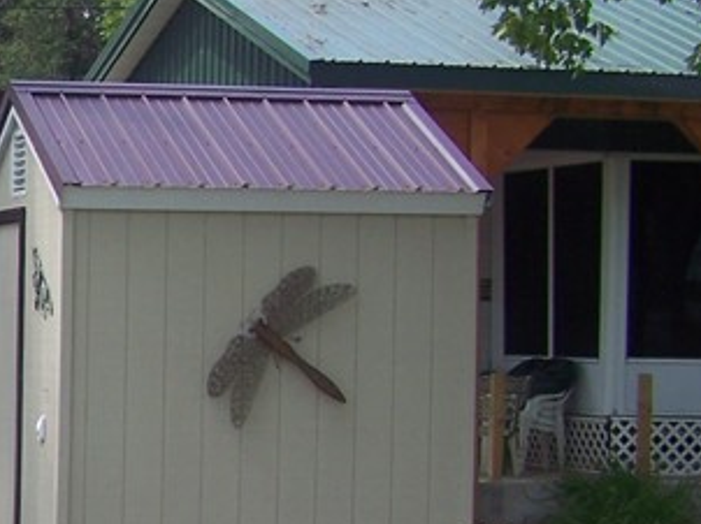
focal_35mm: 129
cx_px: -415
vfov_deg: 11.4
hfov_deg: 14.1
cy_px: 424
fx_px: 2610
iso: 64
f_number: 4
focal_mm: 6.3
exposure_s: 1/250
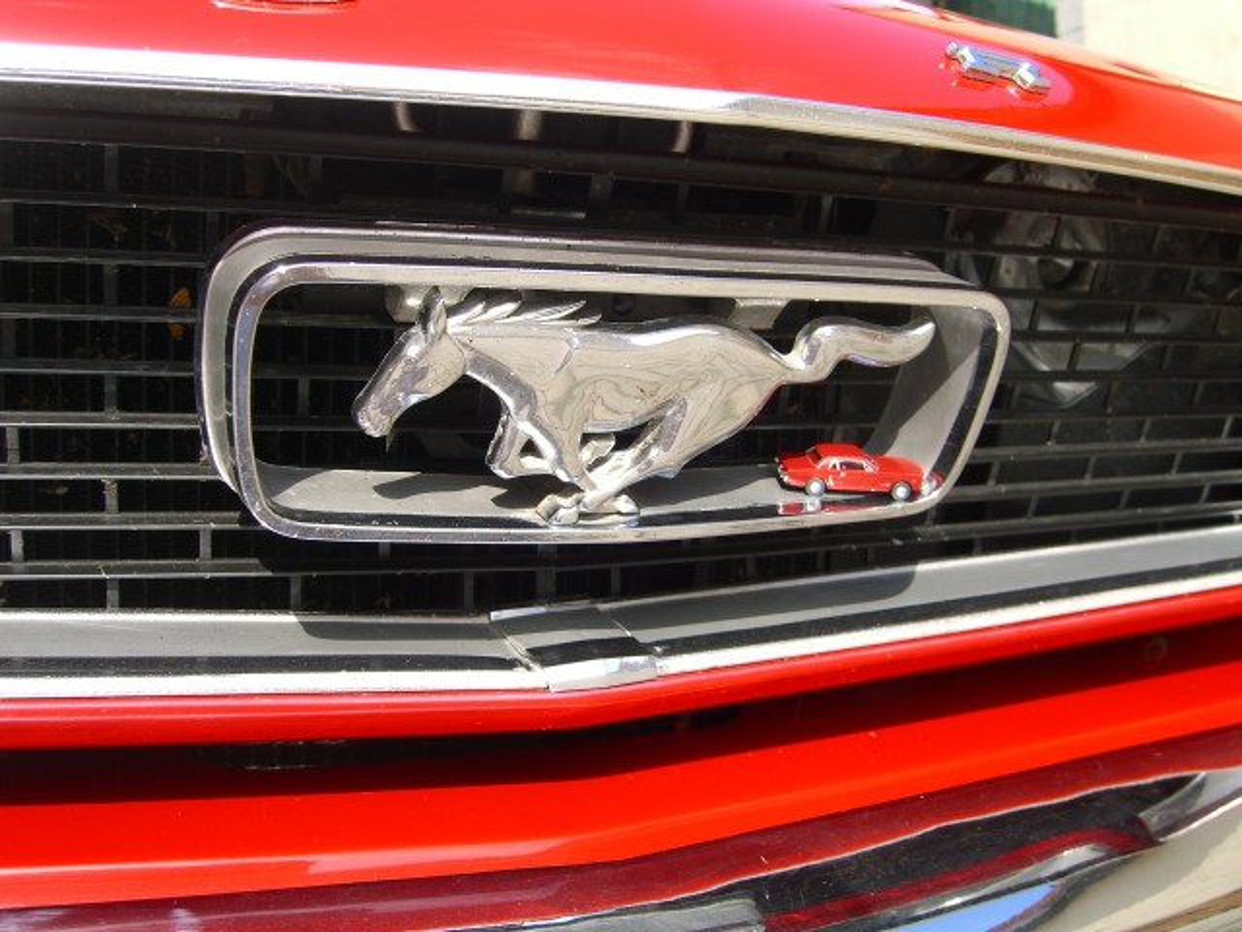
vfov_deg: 37.7
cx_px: 621
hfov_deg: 49.0
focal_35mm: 38
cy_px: 466
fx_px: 1363
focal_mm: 7.9
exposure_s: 1/250
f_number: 4
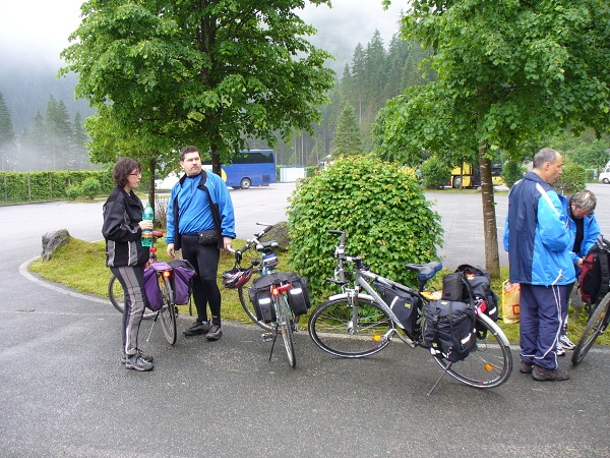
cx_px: 305
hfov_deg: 50.1
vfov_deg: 38.7
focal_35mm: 37
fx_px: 652
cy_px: 229
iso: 80
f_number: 2.8
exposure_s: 1/60
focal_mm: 6.1
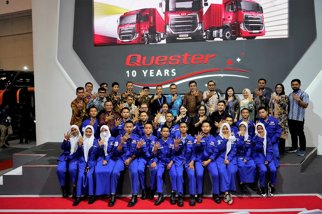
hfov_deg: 65.5
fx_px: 250
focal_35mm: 28
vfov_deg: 46.4
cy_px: 107
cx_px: 161
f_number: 8
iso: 4000
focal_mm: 28
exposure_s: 1/400
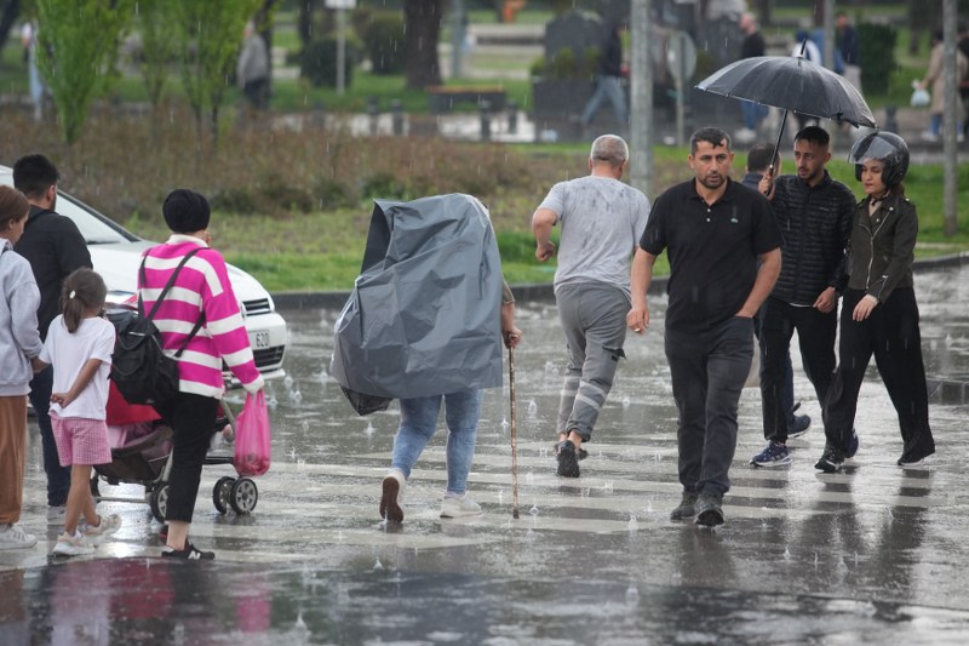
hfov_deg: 10.3
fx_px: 5382
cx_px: 484
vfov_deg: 6.9
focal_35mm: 200
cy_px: 323
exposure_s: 1/200
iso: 1600
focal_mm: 200
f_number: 3.2
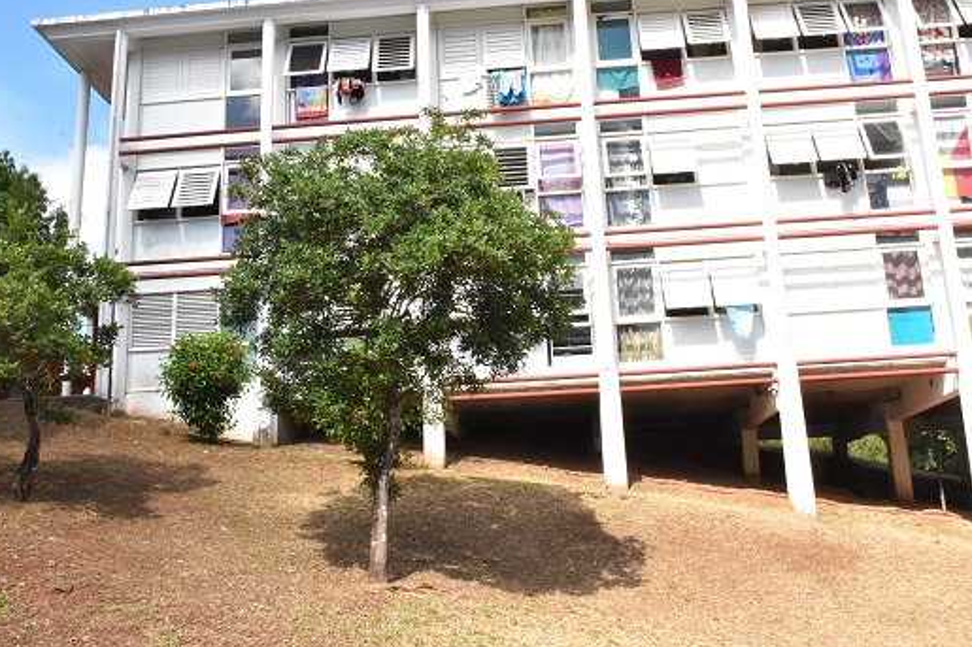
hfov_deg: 47.4
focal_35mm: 41
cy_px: 251
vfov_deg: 32.5
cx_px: 461
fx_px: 1107
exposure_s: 1/250
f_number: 22
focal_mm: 22
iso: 1600
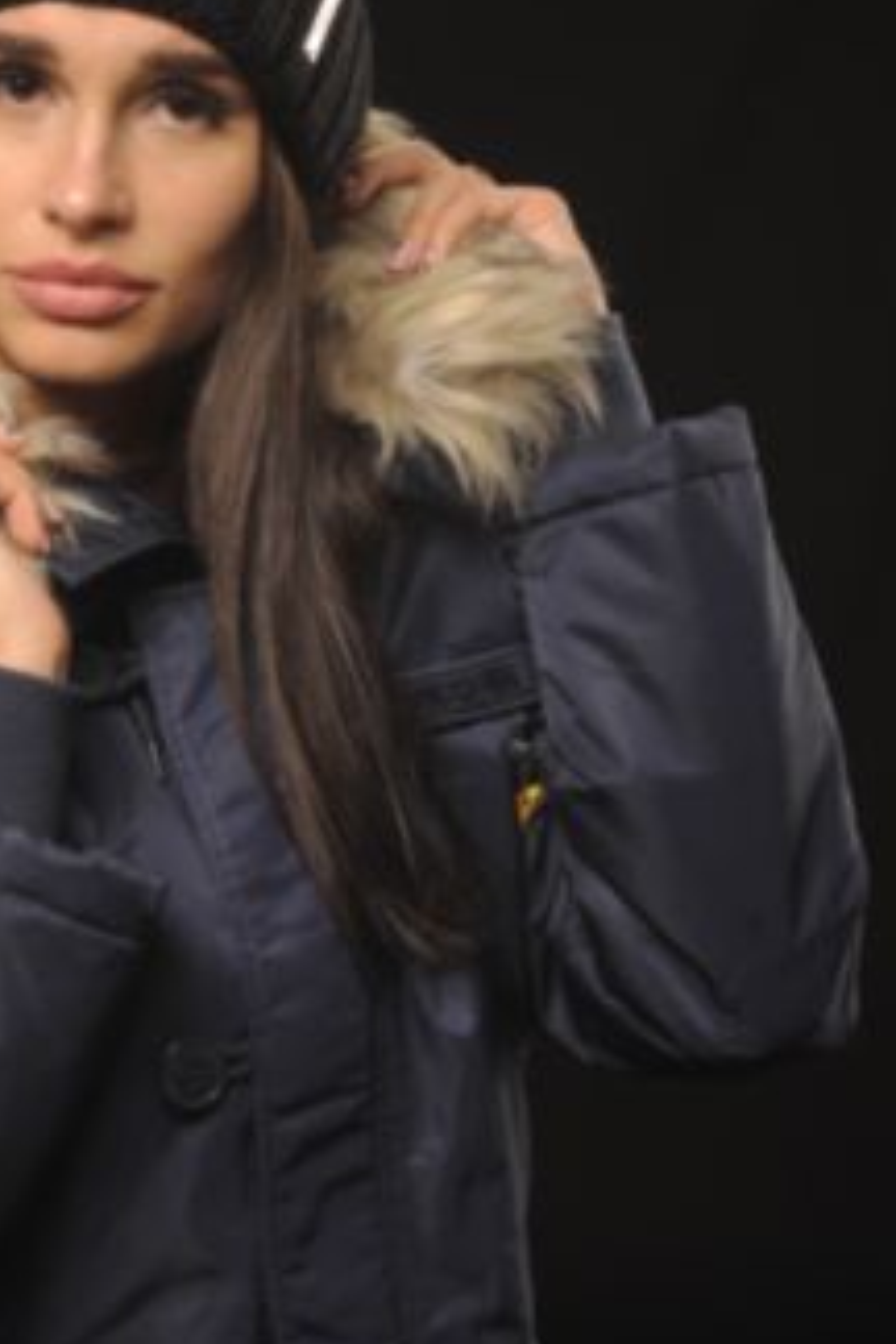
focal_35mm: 111
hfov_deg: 12.3
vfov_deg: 18.4
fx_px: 4144
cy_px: 689
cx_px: 147
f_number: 8
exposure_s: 1/160
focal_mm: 60
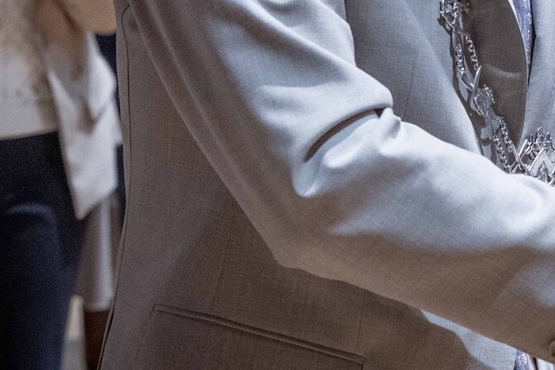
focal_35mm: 135
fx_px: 2082
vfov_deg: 10.0
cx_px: 853
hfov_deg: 14.1
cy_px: -79
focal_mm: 35
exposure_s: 1/60
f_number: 3.2
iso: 2500
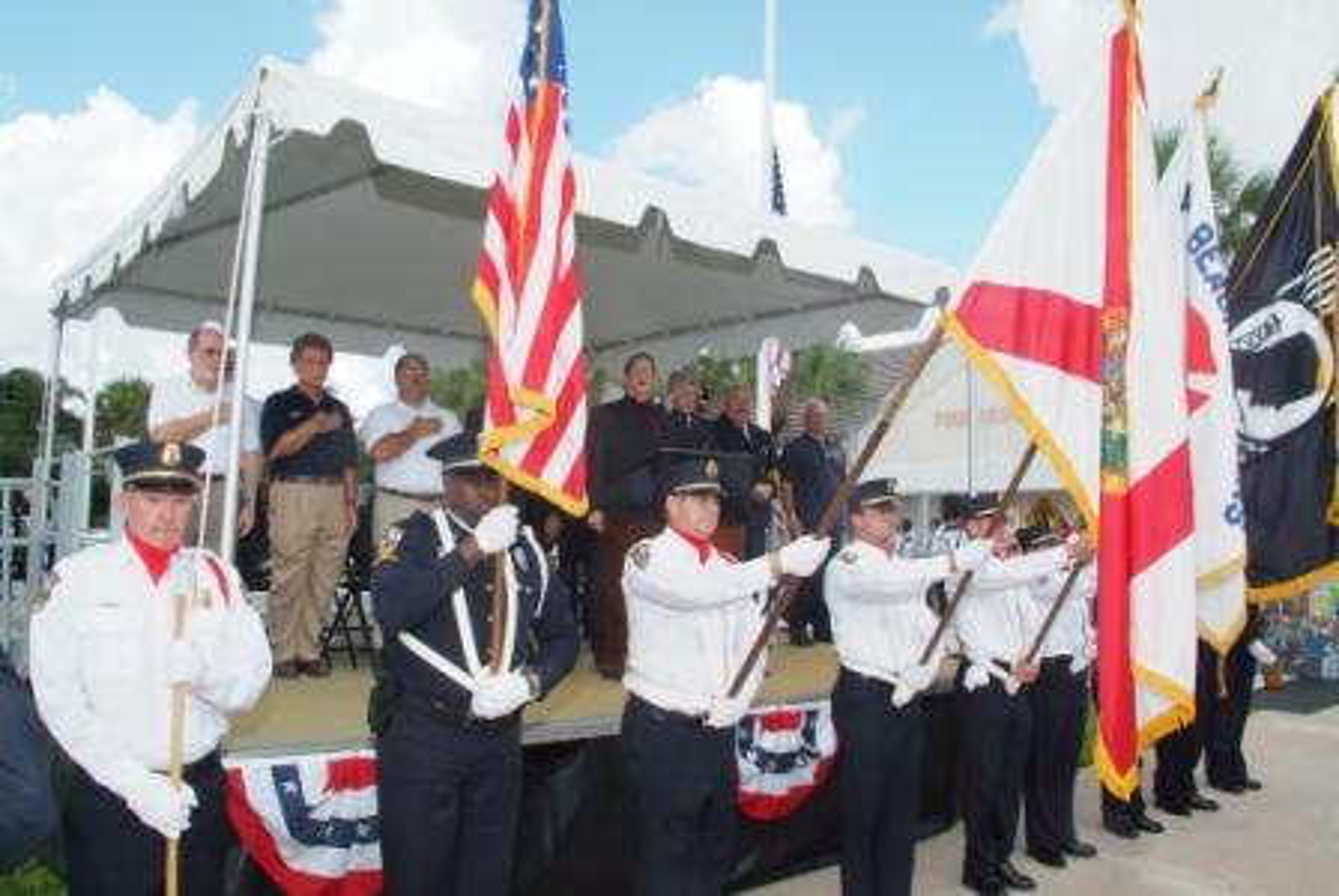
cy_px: 448
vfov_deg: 48.1
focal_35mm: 27
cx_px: 670
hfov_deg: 67.3
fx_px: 1006
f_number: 13
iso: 800
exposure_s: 1/125
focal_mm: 18
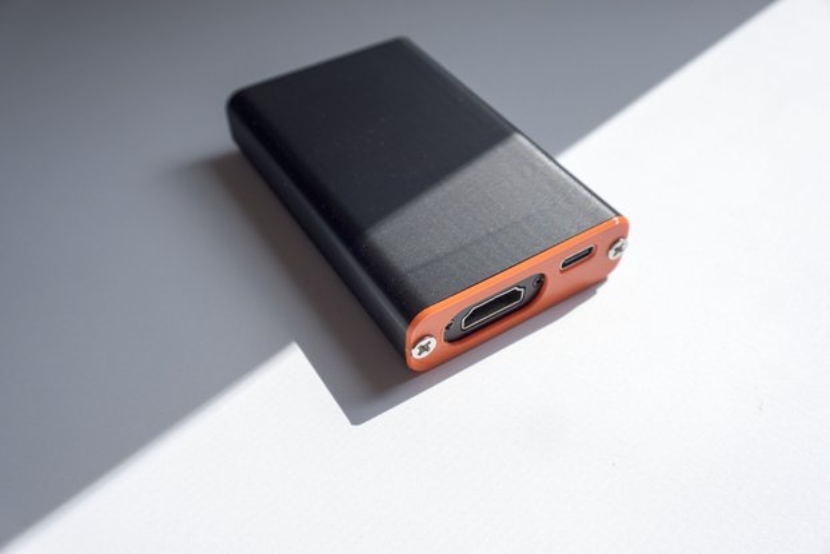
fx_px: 807
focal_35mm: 35
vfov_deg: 37.9
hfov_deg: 54.4
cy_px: 277
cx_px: 415
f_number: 4
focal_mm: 13.15
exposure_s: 1/800
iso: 125
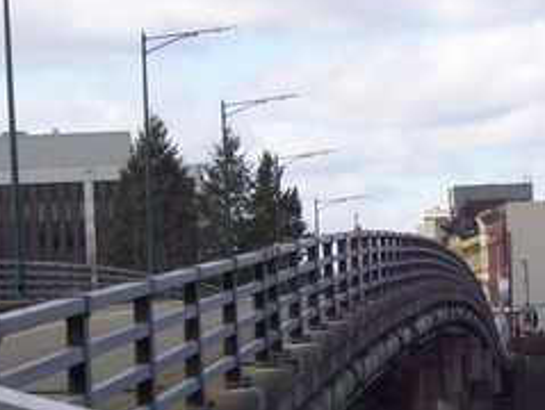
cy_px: 303
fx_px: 2759
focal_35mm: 175
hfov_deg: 11.2
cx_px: 426
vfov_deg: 8.5
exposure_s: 1/250
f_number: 6.7
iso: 80
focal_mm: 11.6
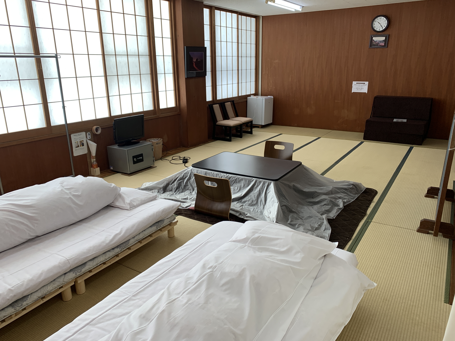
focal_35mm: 26
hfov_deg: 67.3
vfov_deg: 53.1
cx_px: 228
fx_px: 342
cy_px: 170
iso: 50
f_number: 1.8
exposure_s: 1/120
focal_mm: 4.25
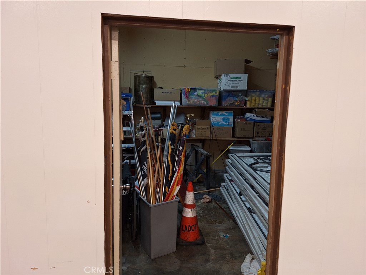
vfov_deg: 58.9
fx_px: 243
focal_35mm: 23
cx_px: 183
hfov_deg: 73.9
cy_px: 138
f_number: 1.8
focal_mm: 5.54
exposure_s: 1/40
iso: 200
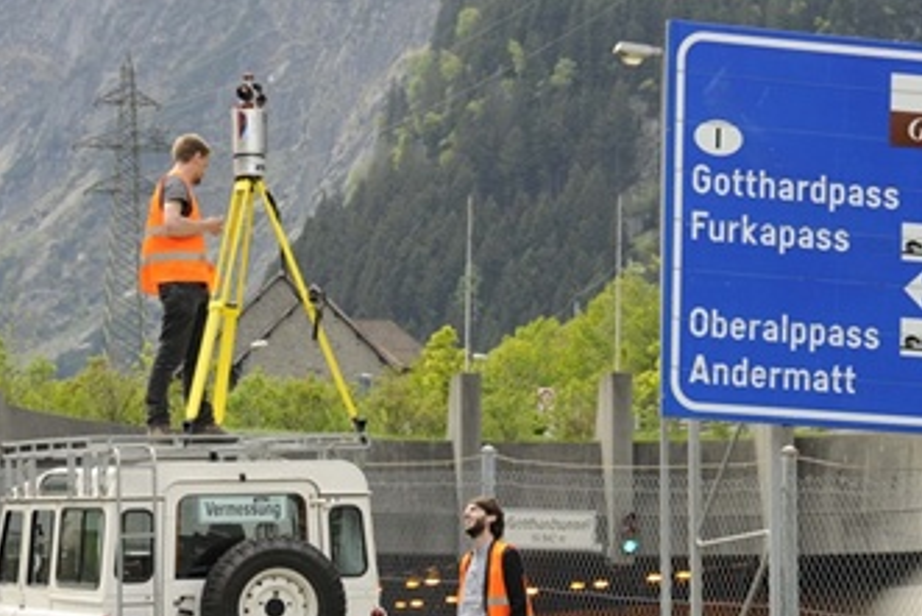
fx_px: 3254
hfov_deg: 16.1
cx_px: 409
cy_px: 364
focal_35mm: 127
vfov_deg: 10.8
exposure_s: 1/250
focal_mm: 70
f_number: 8
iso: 400
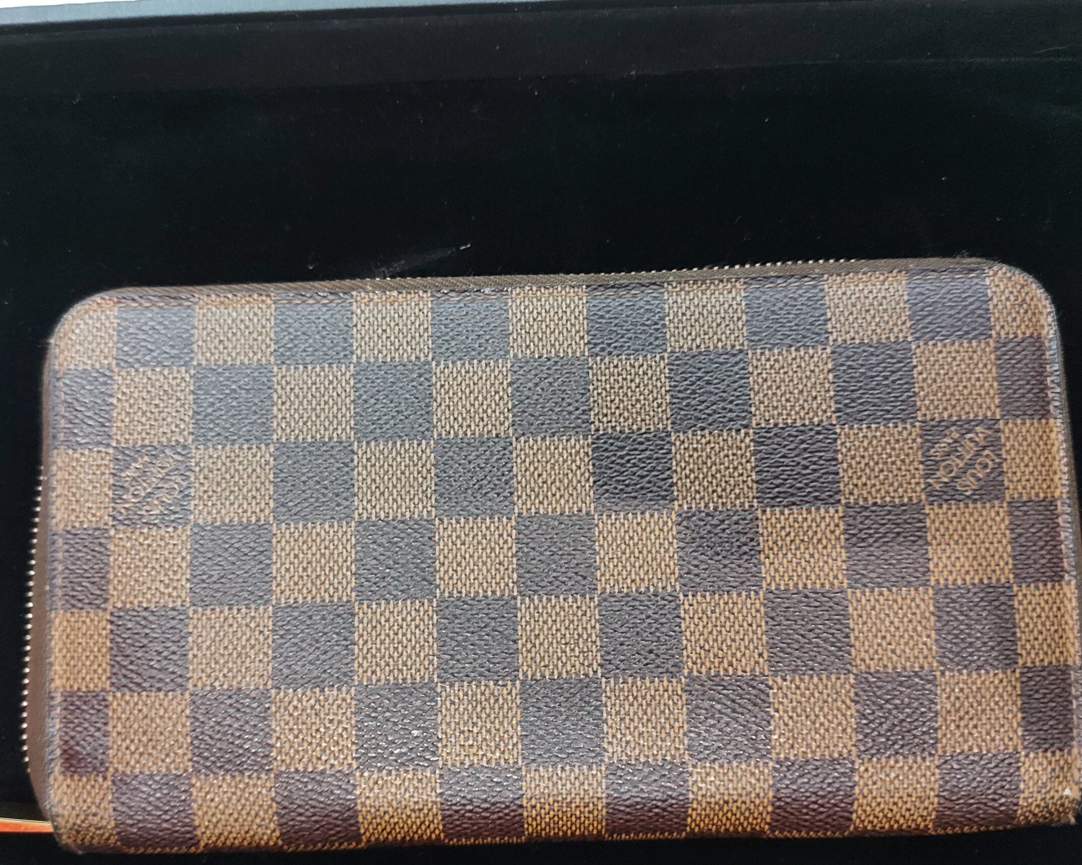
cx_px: 509
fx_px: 897
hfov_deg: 62.2
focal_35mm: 28
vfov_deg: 51.5
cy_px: 469
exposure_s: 1/25
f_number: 1.8
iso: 400
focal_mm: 5.23
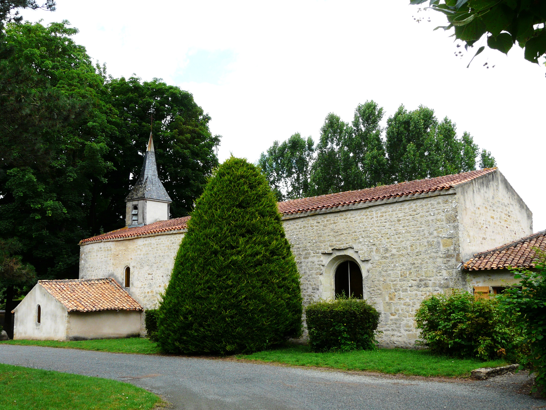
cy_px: 205
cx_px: 273
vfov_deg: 40.7
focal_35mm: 35
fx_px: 552
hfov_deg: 52.6
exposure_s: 1/200
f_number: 5
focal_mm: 5.7
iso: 100
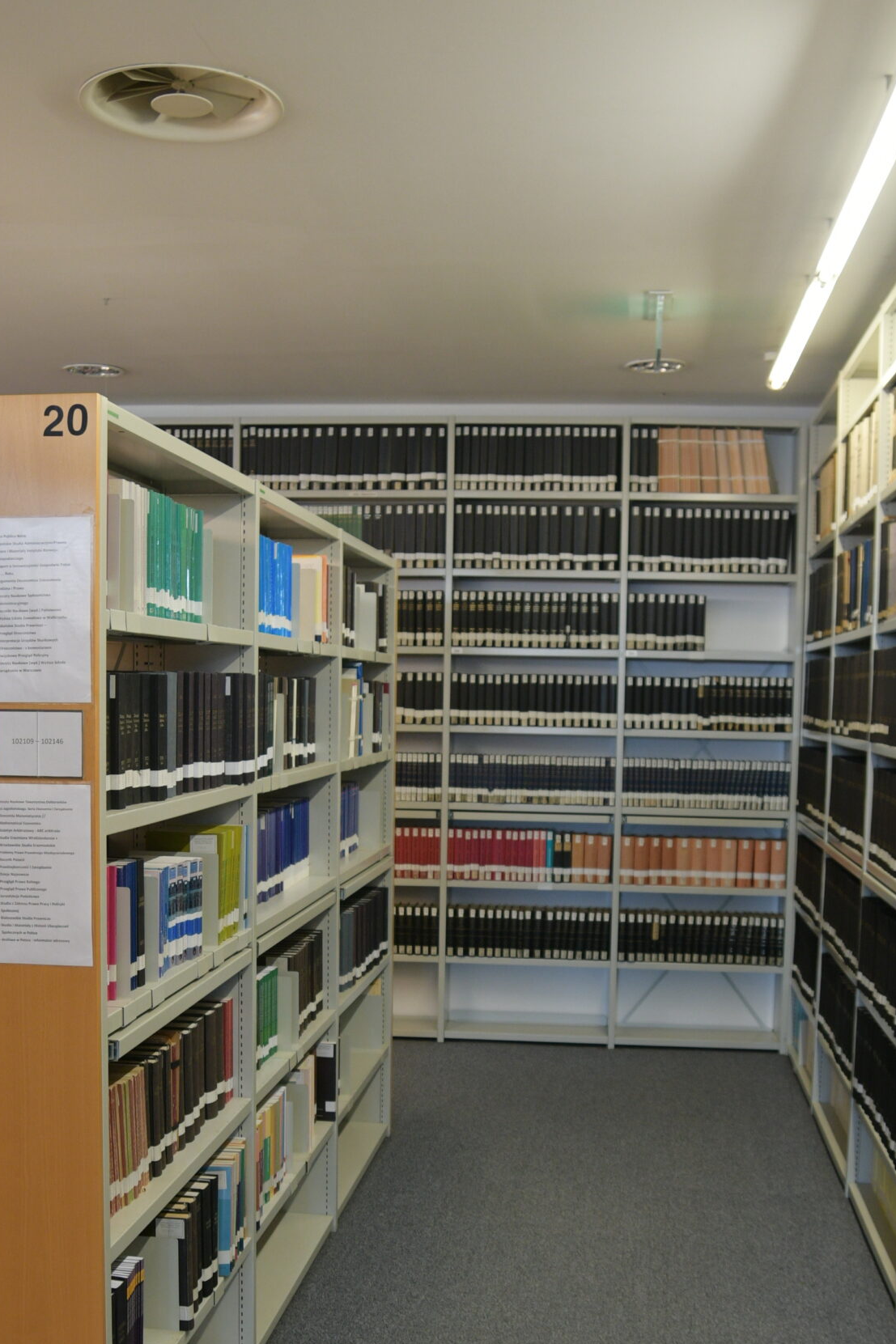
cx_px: 425
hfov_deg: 18.4
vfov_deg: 27.2
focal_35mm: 74
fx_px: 2763
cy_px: 848
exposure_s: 1/100
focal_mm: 32
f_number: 3.5
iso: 640
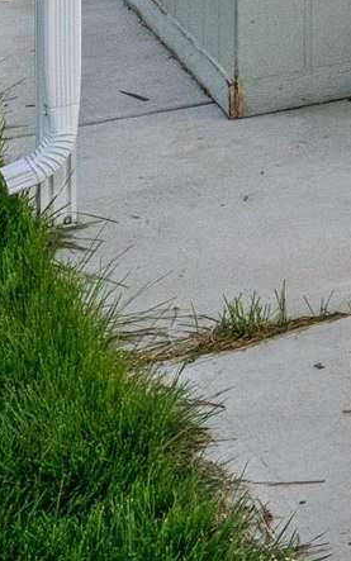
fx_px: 1772
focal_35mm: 116
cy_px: -431
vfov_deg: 15.6
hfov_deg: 9.4
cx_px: 988
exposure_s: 1/640
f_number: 13
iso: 400
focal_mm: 16.4
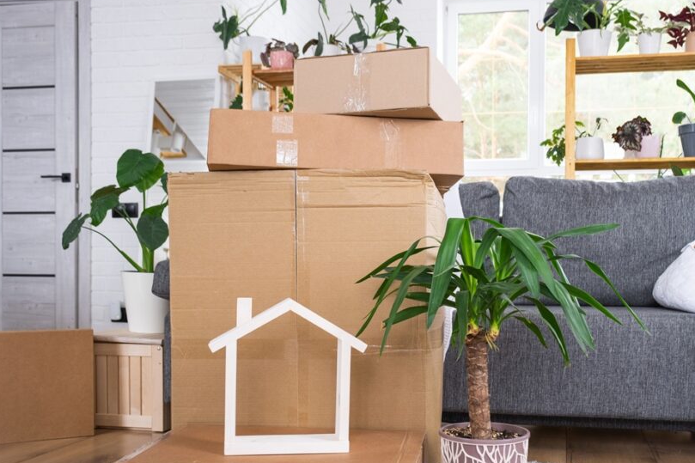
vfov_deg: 34.9
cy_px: 280
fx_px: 733
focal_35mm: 38
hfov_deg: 50.5
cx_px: 407
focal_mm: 20.2
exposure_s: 1/25
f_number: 4
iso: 160
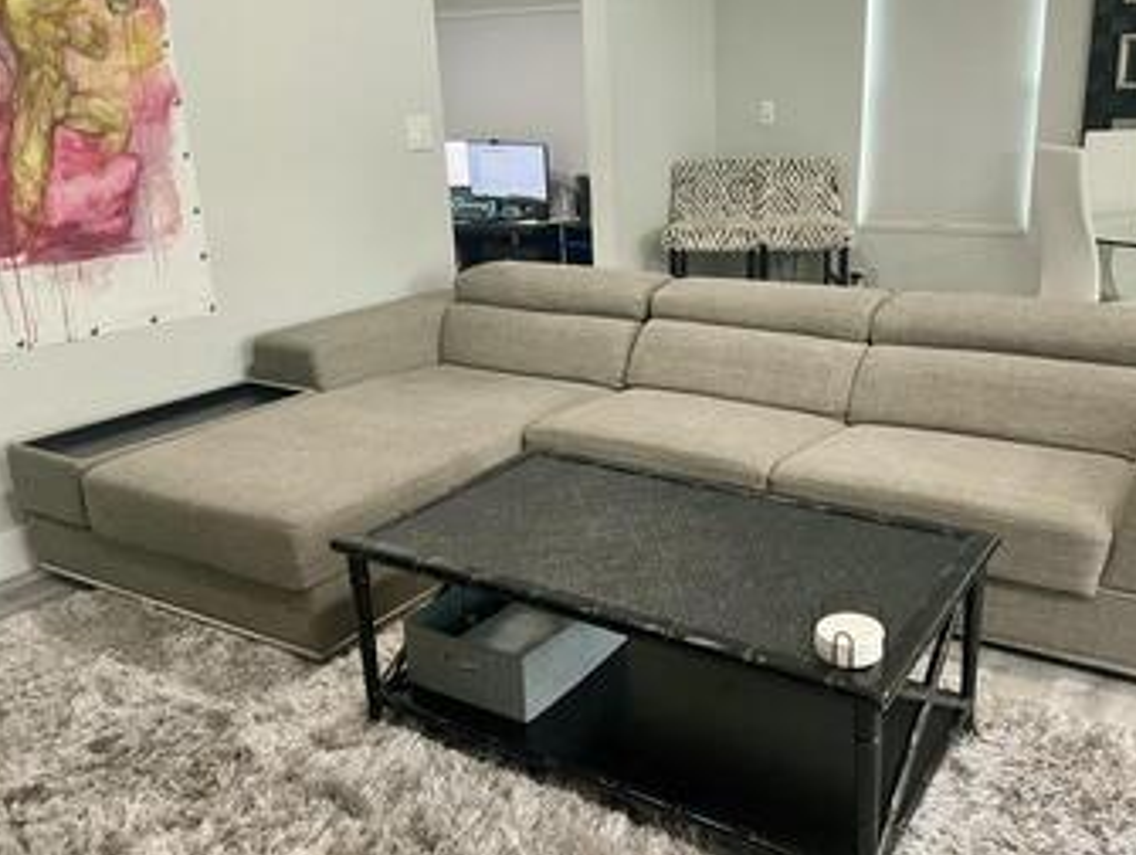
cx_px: 661
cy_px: 390
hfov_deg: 58.0
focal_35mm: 31
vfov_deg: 45.5
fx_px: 1018
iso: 160
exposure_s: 1/60
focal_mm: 4.2
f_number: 1.6
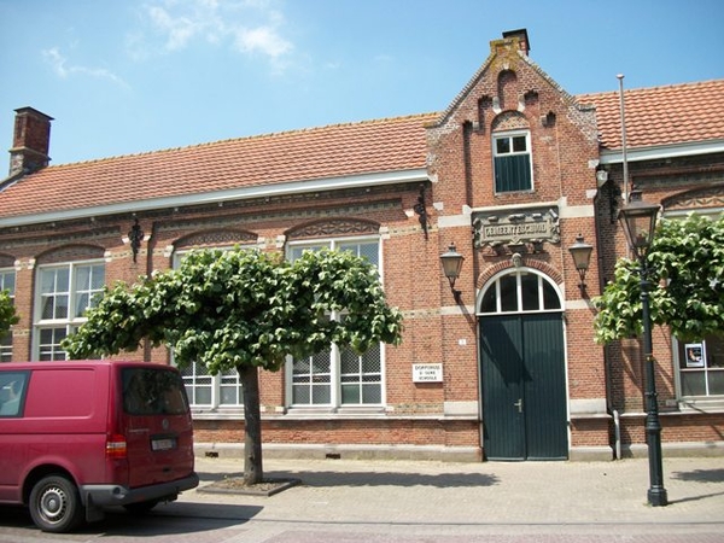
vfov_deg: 44.2
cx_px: 362
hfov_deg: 56.8
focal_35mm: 32
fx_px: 669
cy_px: 272
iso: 80
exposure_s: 1/1000
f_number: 2.9
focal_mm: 5.7
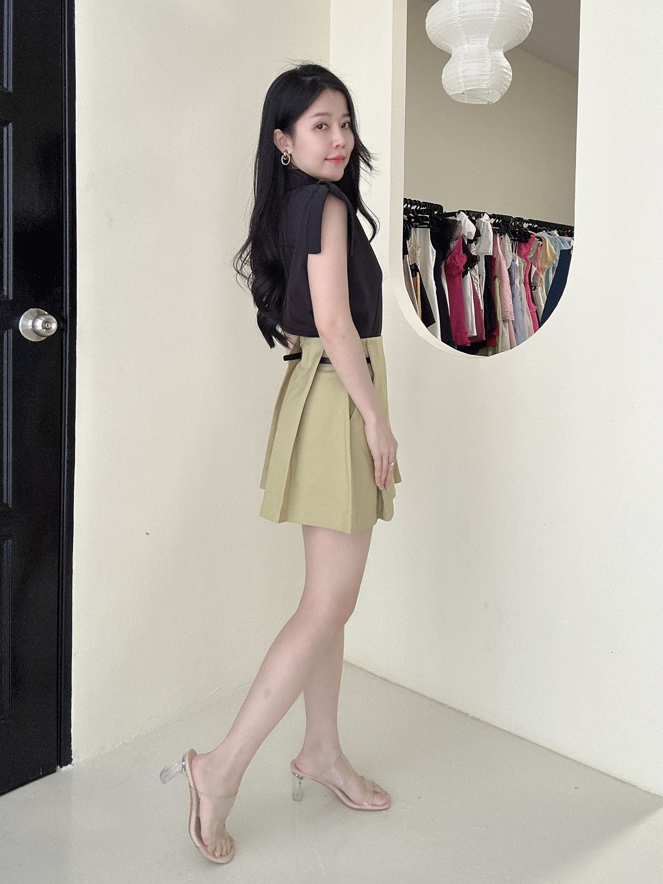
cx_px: 332
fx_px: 587
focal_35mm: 23
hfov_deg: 58.9
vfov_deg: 73.9
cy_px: 442
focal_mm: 2.69
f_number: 1.9
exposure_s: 1/60
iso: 100
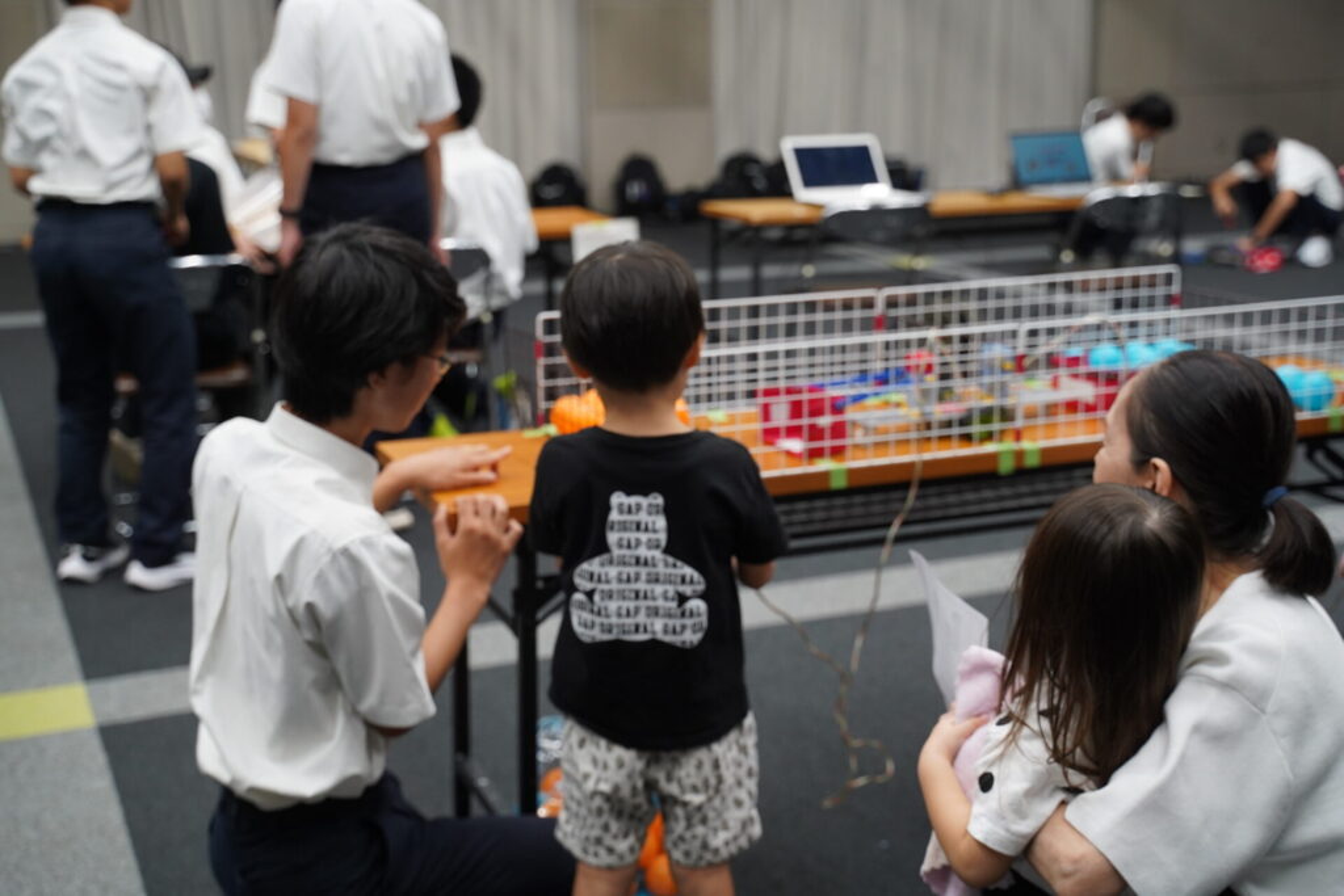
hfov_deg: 41.1
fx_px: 1792
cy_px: 448
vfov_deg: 28.1
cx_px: 672
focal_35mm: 48
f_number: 3.5
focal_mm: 48
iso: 1600
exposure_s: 1/160
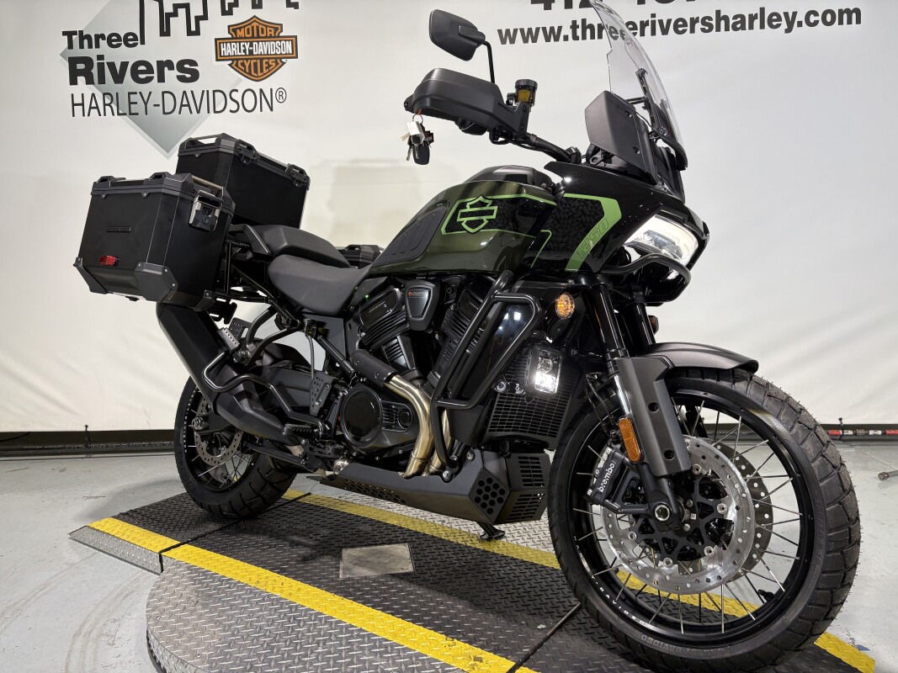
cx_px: 449
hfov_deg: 67.3
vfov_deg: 53.1
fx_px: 674
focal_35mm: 26
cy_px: 336
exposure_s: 1/120
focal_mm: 5.96
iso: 64
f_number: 1.6
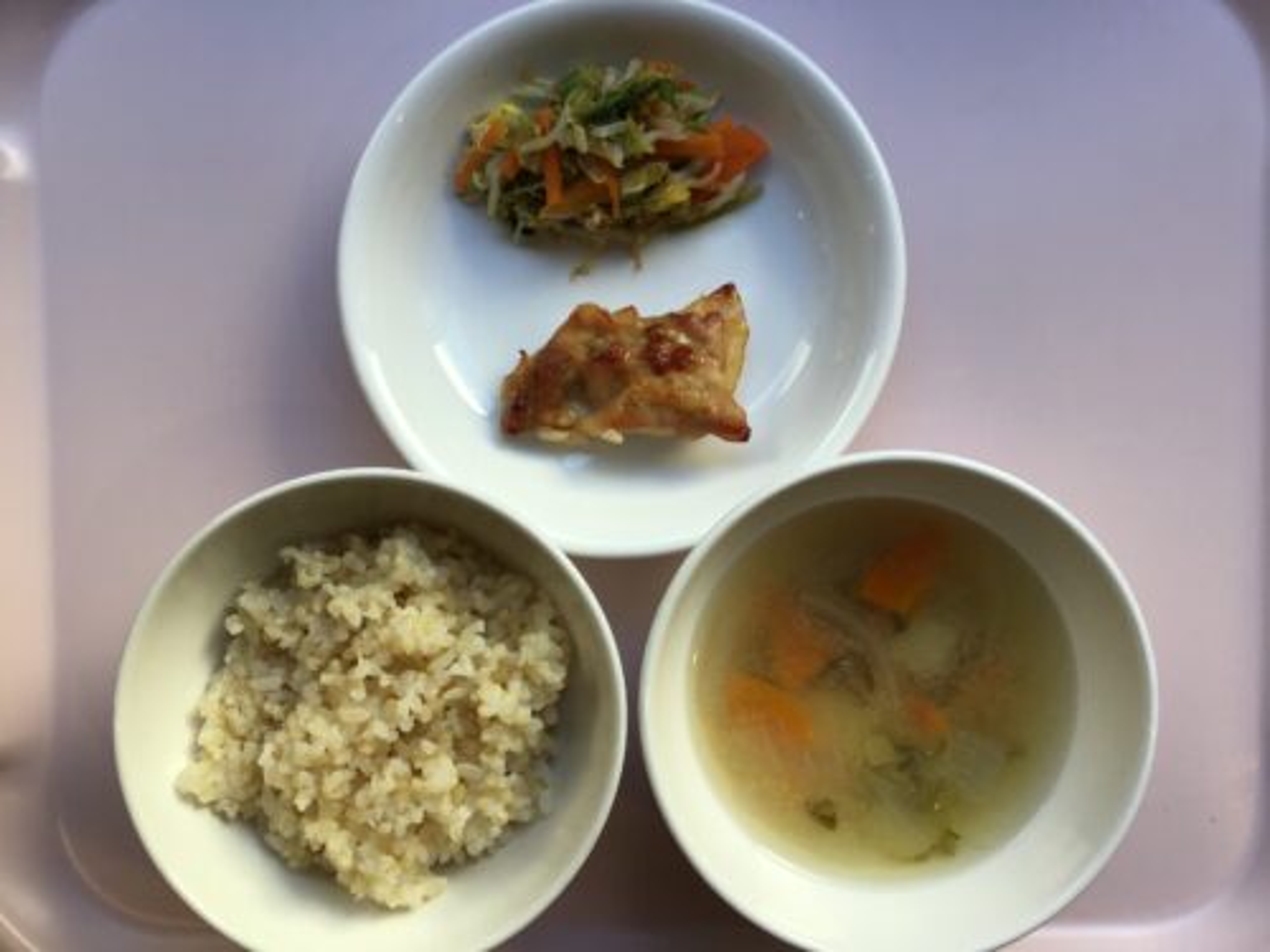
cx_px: 635
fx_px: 1137
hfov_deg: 58.4
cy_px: 476
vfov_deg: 45.4
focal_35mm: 31
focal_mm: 3.3
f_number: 2.4
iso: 25
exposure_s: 1/60
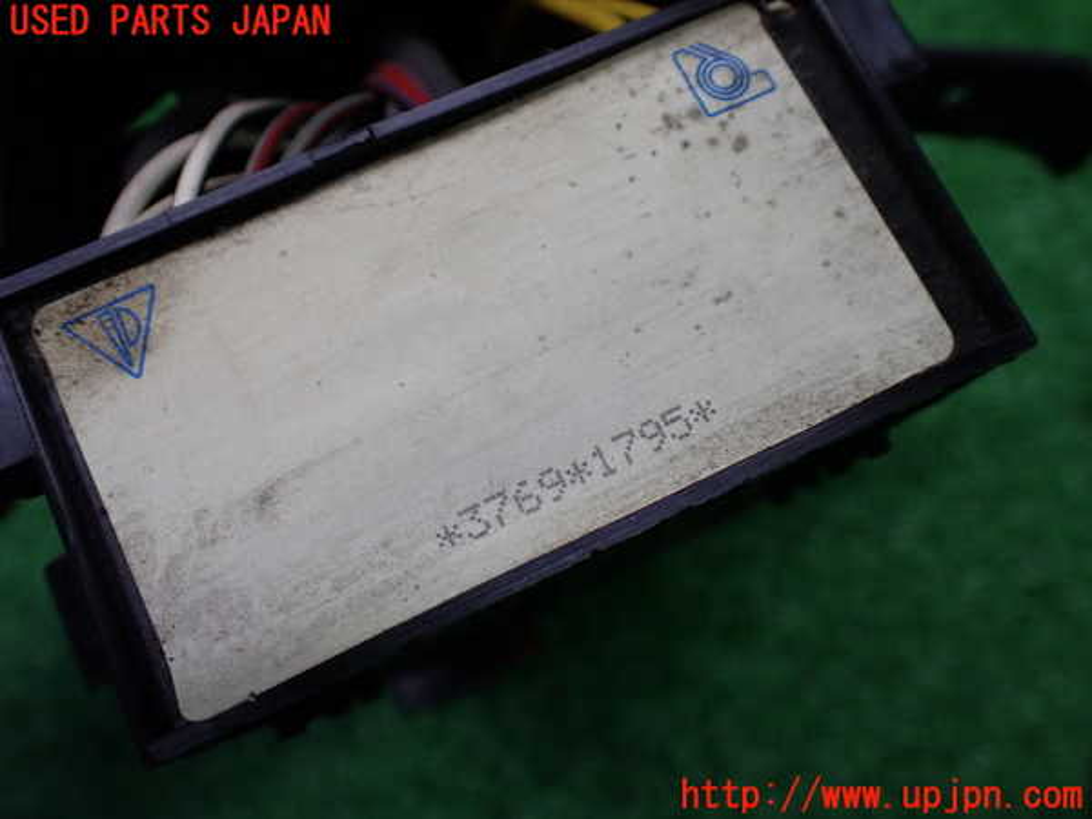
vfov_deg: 46.8
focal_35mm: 30
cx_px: 546
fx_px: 946
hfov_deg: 60.0
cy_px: 410
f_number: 2.3
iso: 200
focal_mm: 5.4
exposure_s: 1/125
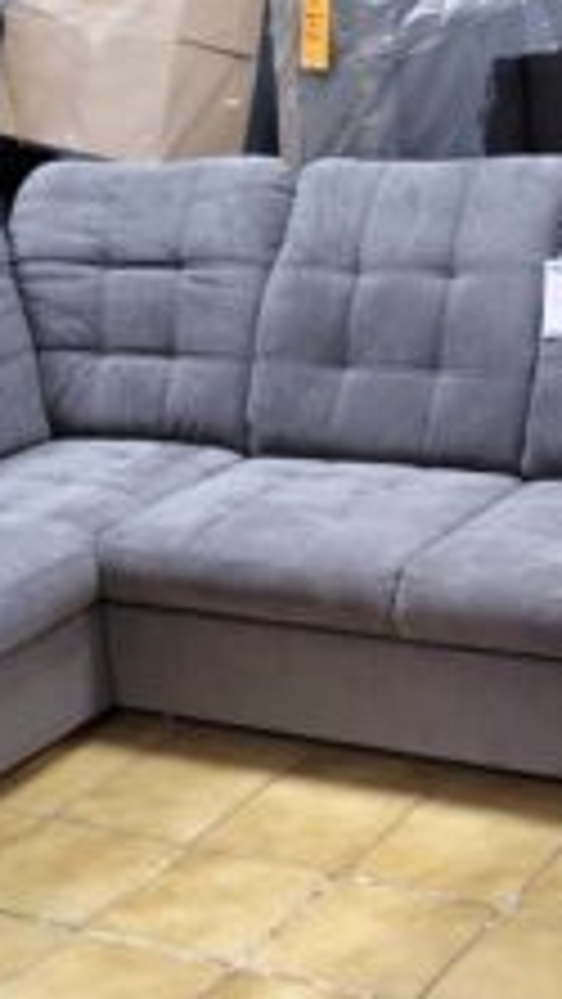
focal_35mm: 68
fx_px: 1800
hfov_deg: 17.7
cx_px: 353
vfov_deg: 30.6
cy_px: 711
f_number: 1.8
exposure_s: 1/50.3
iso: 250
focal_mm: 5.4
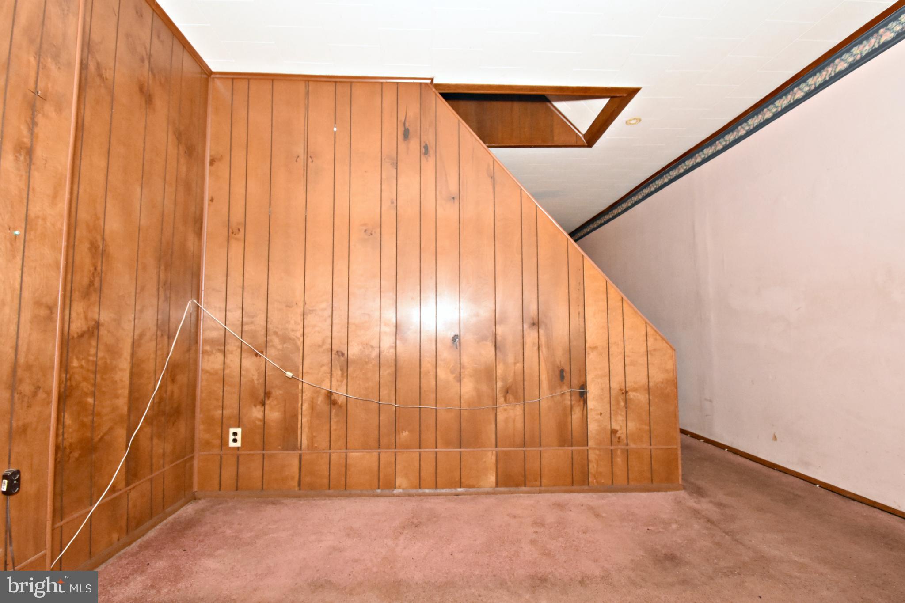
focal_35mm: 15
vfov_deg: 77.3
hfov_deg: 100.4
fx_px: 377
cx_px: 452
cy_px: 302
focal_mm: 10
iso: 3200
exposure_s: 1/60
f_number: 10
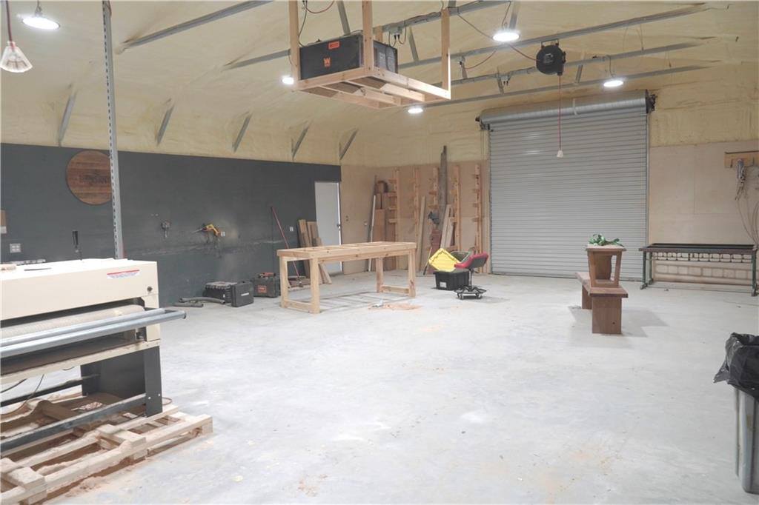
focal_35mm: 27
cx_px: 380
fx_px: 569
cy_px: 252
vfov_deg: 47.9
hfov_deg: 67.4
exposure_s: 1/30
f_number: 7.1
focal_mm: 18
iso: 1000
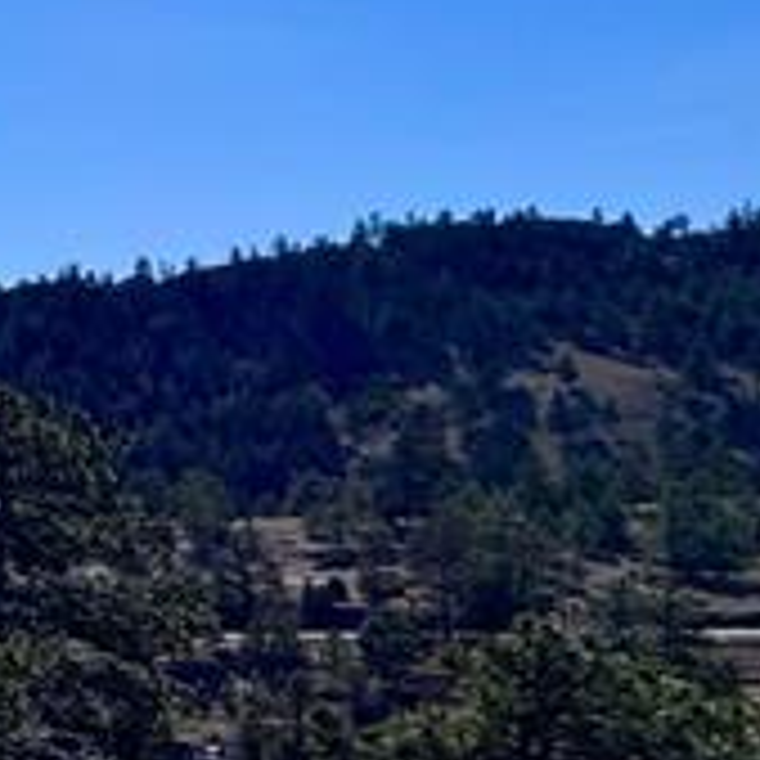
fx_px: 1863
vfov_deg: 22.9
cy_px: 517
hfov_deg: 13.1
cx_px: -1286
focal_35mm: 75
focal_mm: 2.22
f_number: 2.2
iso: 50
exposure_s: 1/3546
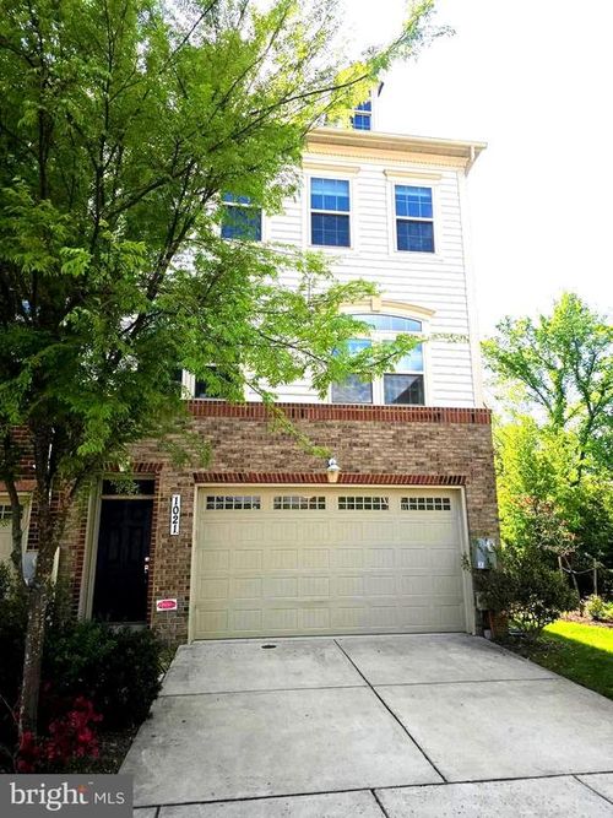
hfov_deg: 58.9
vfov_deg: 73.9
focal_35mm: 23
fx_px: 543
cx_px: 306
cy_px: 409
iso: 12
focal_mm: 6.3
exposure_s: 1/626
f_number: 1.7
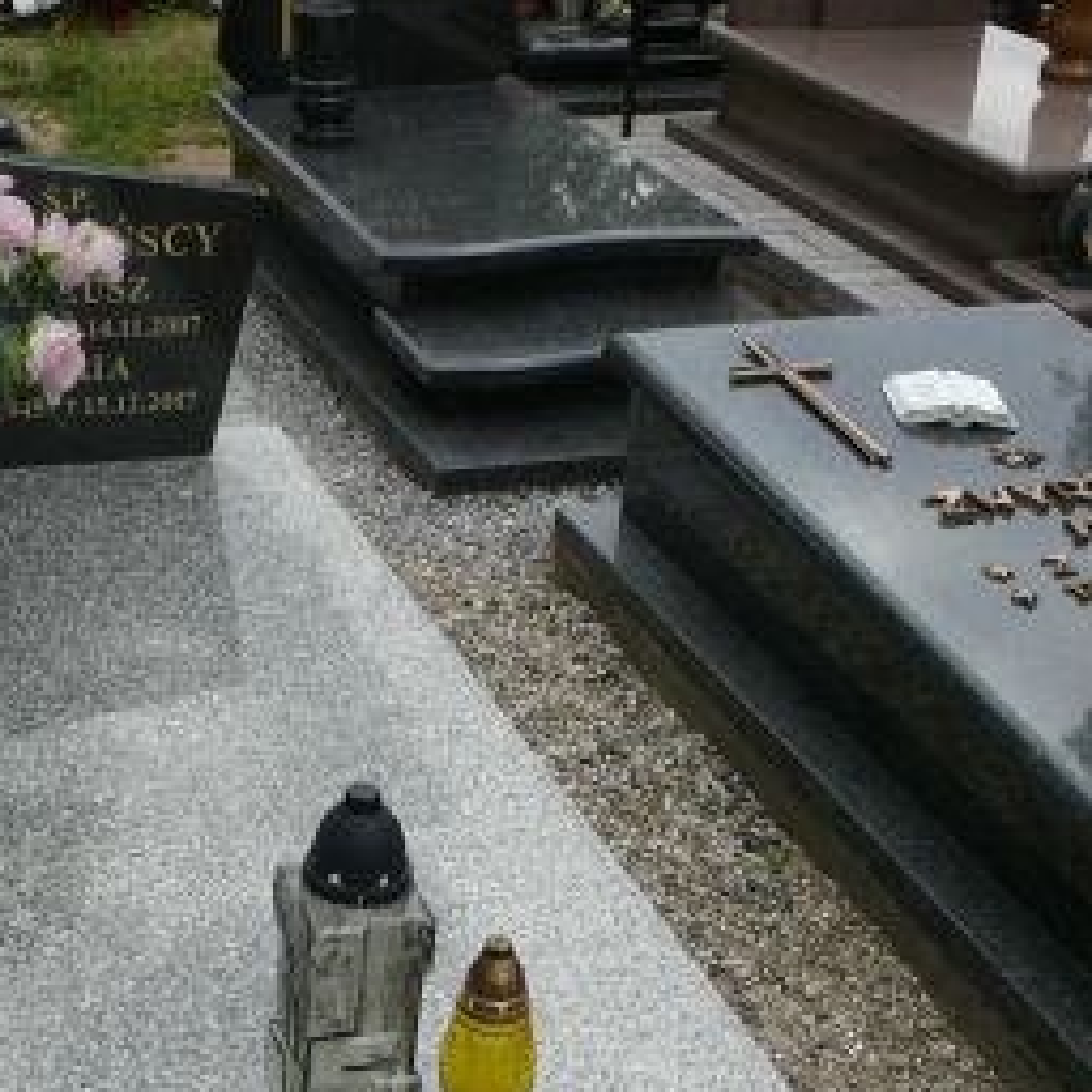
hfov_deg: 29.3
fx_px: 2070
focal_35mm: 58
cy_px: 973
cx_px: 337
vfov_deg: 28.5
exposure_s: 1/250
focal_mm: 7.4
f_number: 5
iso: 100
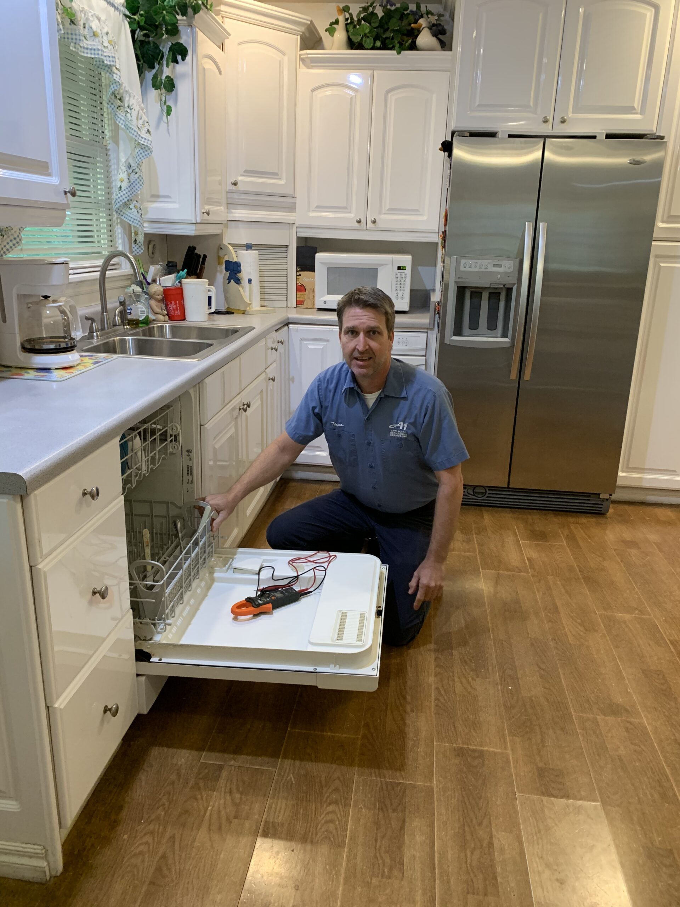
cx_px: 340
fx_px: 681
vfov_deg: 67.3
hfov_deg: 53.1
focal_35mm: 26
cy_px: 454
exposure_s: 1/60
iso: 250
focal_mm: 4.25
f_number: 1.8
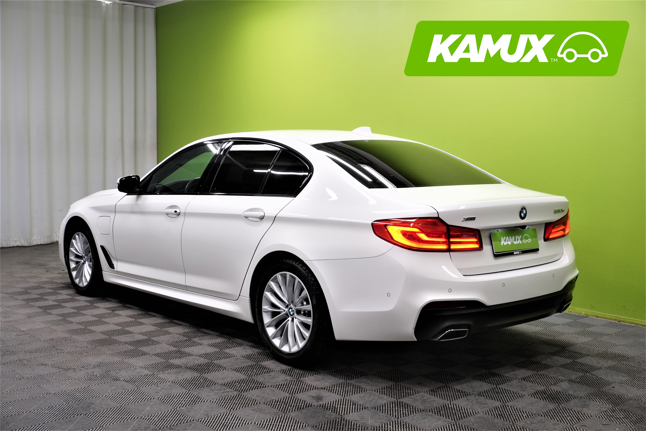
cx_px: 323
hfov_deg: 46.4
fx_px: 754
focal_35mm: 42
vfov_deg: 31.9
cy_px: 216
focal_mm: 28
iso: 320
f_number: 7.1
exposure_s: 1/20
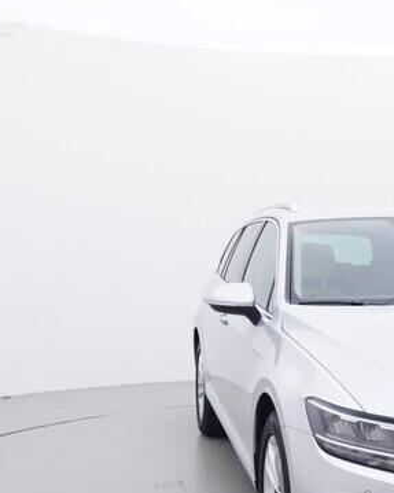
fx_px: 880
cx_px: 329
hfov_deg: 24.7
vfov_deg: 30.6
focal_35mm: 60
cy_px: 390
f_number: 5
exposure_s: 1/80
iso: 200
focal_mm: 15
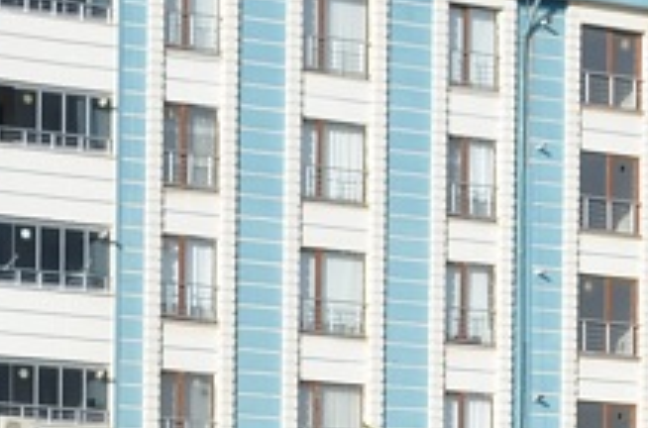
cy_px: 881
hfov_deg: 8.6
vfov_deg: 5.6
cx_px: 707
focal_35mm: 237
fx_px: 4262
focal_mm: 23
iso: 125
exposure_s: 1/250
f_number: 8
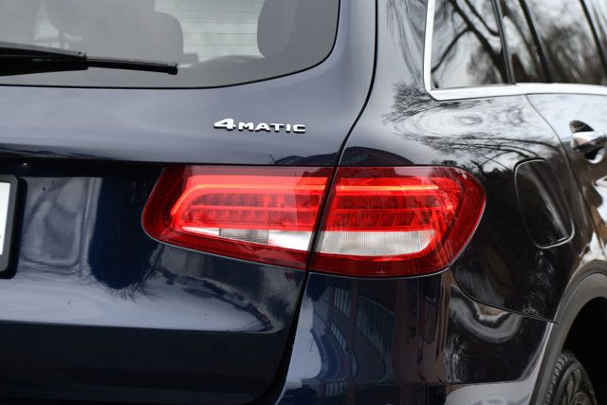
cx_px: 304
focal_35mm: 150
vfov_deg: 9.2
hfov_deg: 13.7
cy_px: 202
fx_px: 2530
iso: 220
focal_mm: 100
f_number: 5.6
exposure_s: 1/250
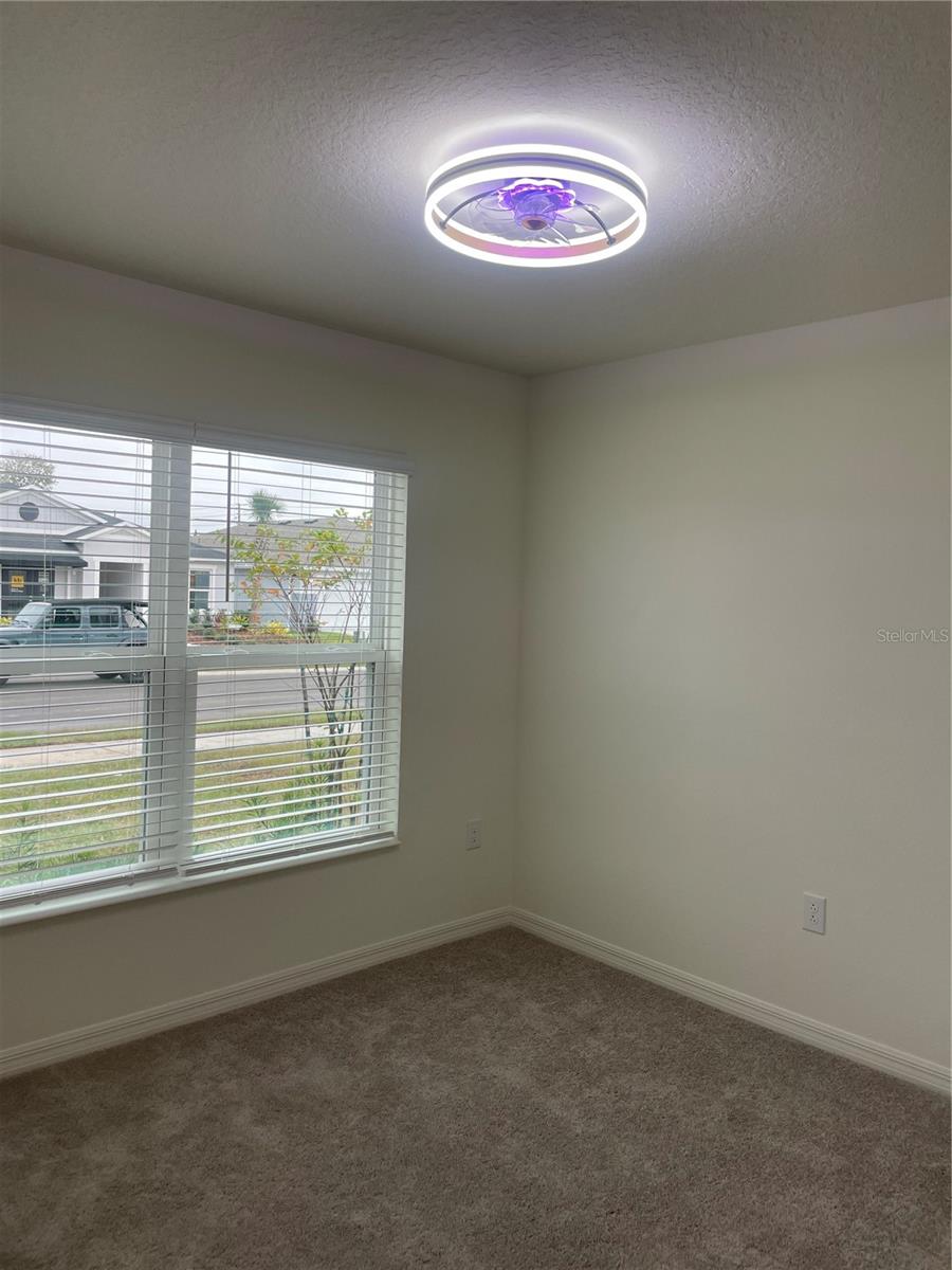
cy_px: 635
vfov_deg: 67.3
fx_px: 953
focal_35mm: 26
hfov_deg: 53.1
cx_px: 476
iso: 50
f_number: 1.6
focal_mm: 4.2
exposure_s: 1/120
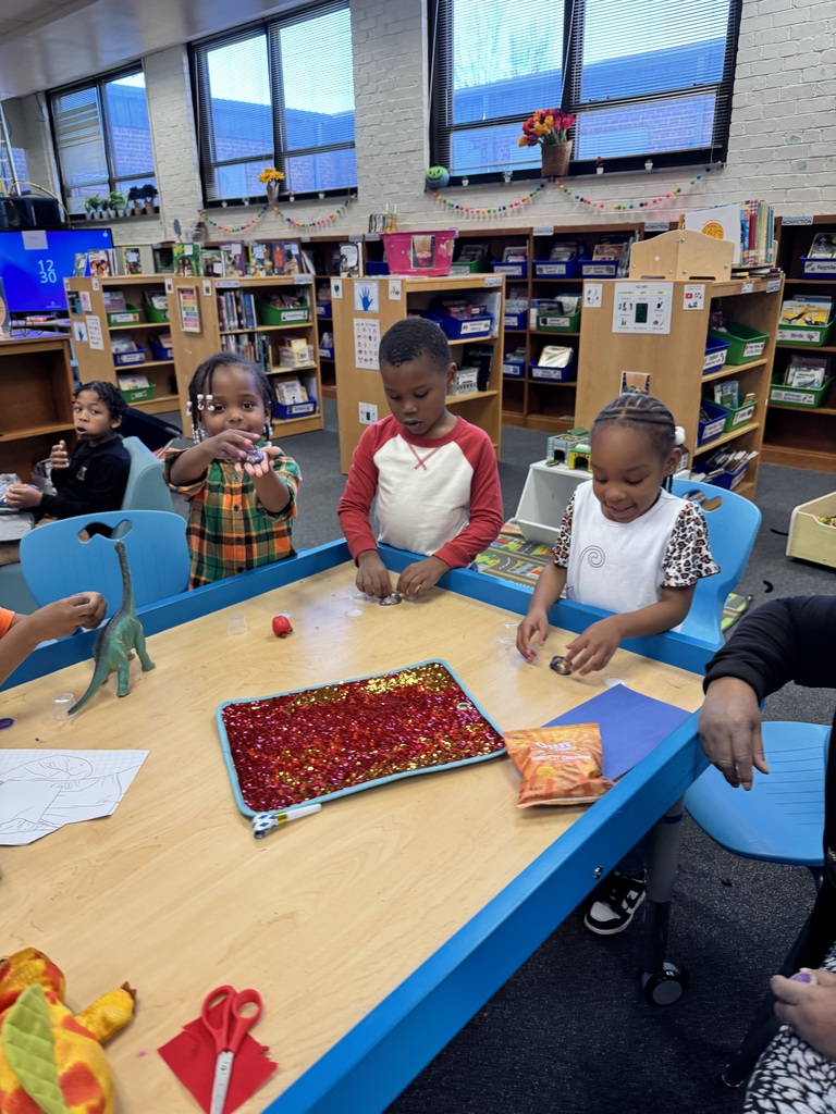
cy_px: 557
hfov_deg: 56.8
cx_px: 418
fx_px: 773
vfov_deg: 71.6
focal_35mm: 24
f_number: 1.78
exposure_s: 1/60
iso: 125
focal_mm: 6.76
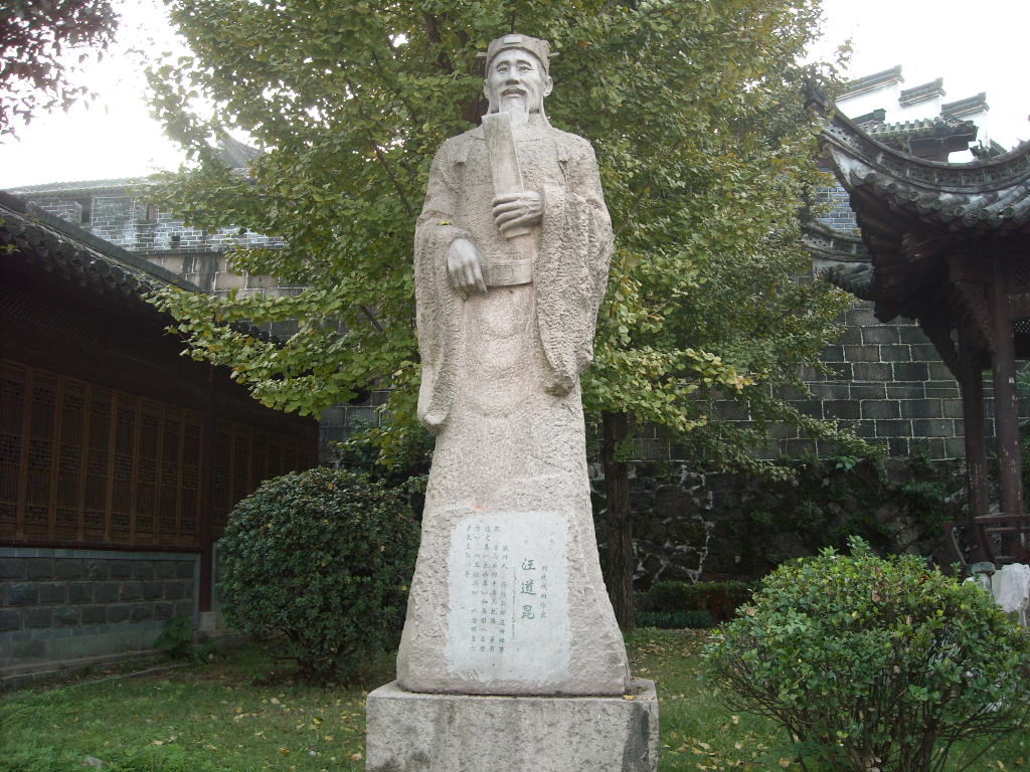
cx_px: 515
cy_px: 386
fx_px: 1041
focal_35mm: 35
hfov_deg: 52.6
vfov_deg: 40.7
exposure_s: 1/60
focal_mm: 5.7
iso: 95
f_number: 2.8
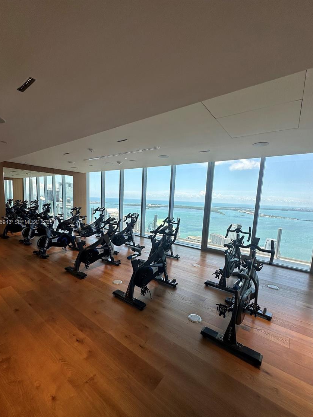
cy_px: 223
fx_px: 181
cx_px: 151
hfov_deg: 81.7
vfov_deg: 98.0
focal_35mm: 15
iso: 40
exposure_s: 1/432
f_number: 2.2
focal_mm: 2.22
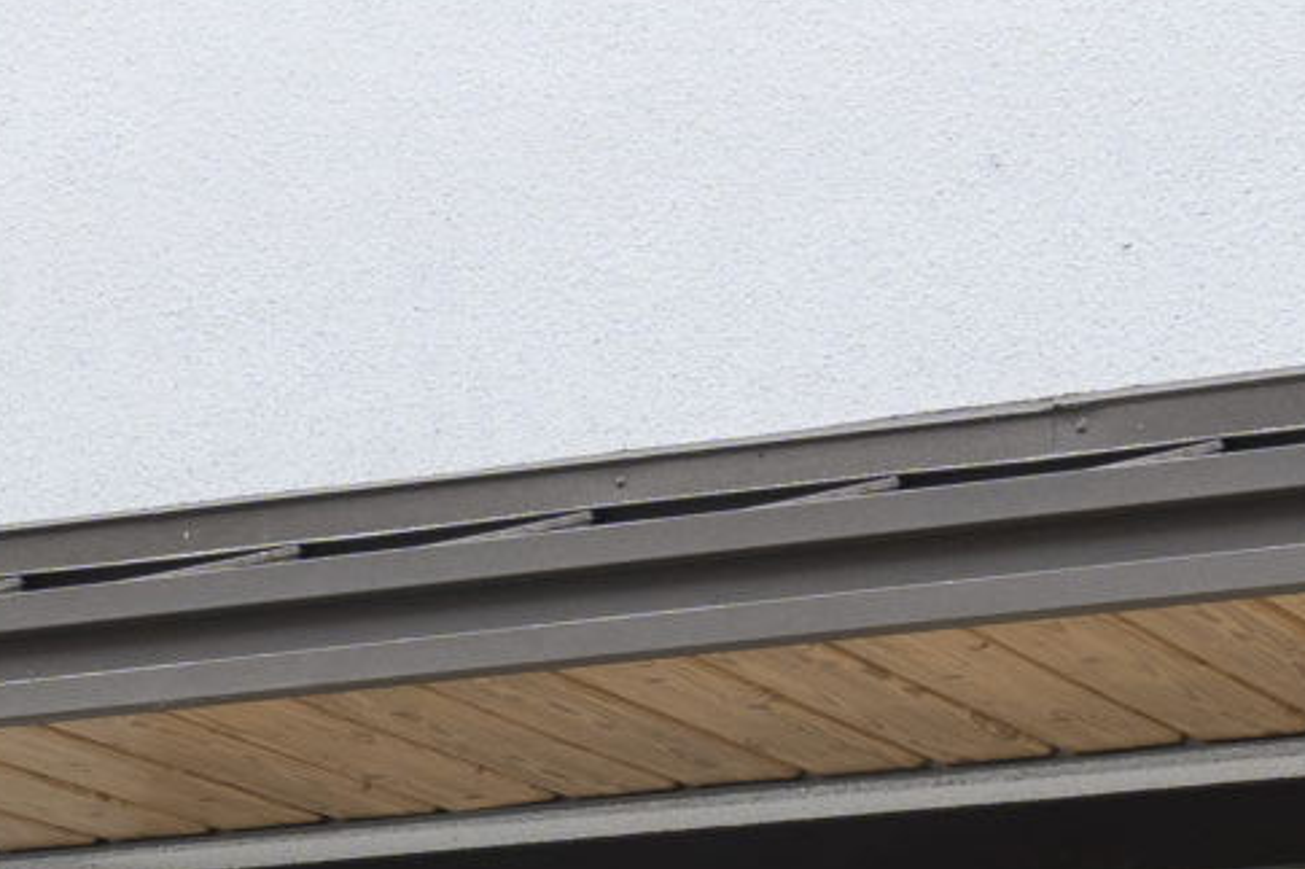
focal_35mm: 169
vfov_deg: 7.9
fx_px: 6124
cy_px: 1548
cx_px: -124
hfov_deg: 12.0
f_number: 6.3
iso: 400
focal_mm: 32
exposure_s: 1/125
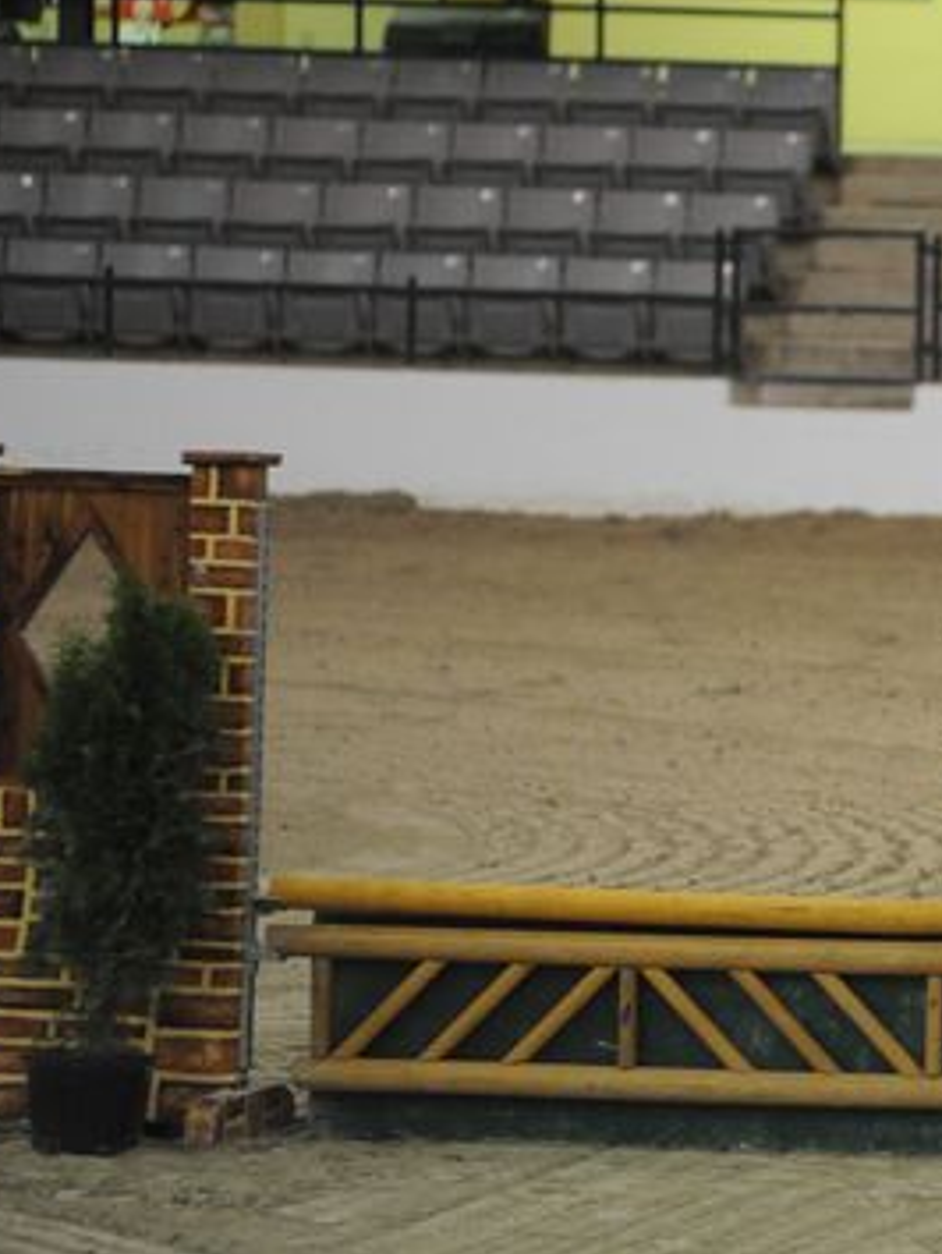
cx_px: 1080
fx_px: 12575
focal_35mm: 347
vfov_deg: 5.7
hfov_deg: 4.3
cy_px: 659
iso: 6400
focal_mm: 200
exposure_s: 1/400
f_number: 2.8
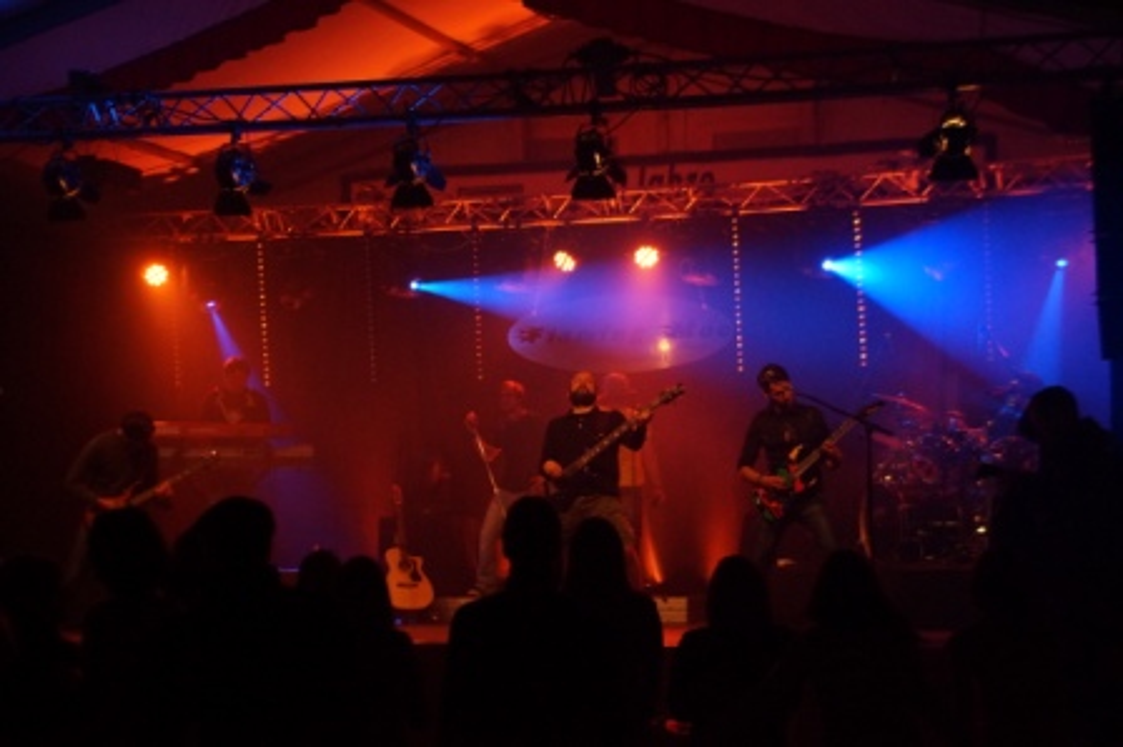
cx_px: 562
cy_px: 374
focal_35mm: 75
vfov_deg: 18.2
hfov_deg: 27.0
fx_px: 2338
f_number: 4.5
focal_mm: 50
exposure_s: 1/80
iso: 1600
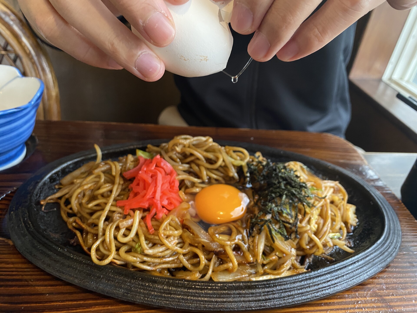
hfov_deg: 67.3
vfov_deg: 53.1
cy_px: 156
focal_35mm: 26
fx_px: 313
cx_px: 208
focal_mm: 4.25
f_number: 1.8
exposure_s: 1/60
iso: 200
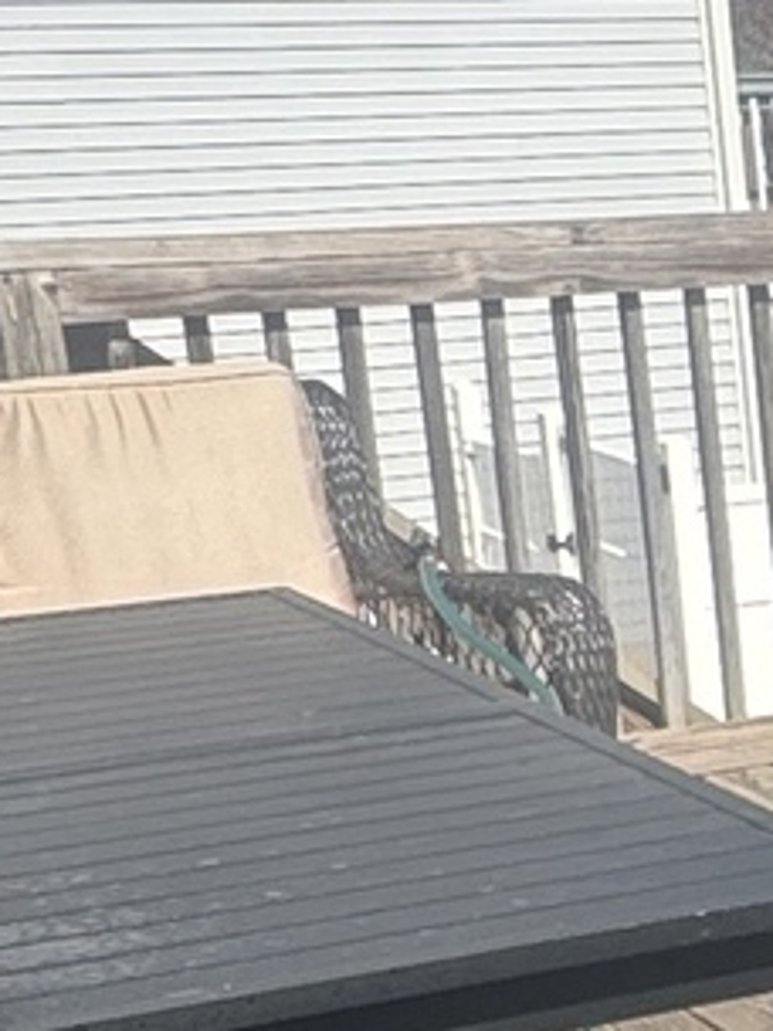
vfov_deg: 18.3
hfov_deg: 11.7
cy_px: 909
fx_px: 3156
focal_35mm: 106
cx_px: 1800
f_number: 2.2
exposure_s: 1/2208
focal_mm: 2.22
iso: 50
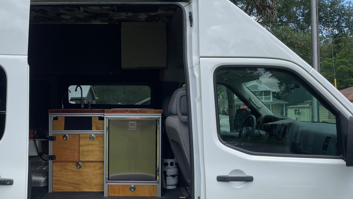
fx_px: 365
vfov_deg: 30.4
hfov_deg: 50.9
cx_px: 124
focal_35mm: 39
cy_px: 103
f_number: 1.6
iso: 32
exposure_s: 1/1350
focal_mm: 4.2
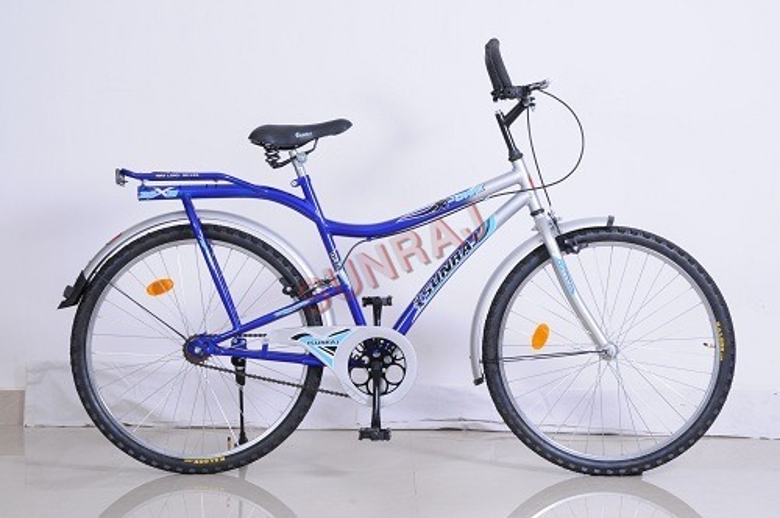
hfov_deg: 21.9
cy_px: 259
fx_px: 2012
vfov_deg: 14.7
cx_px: 390
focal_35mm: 93
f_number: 11
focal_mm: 62
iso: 200
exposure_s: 1/160
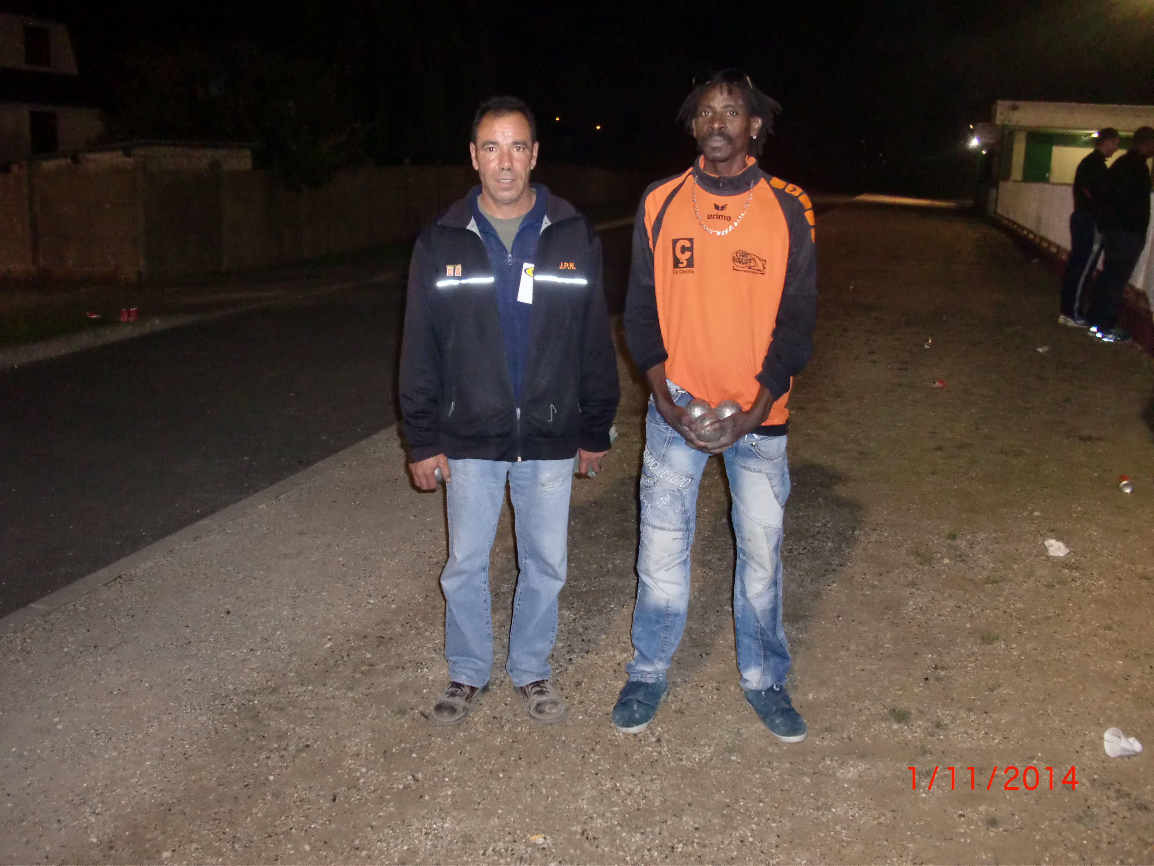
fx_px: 1200
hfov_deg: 51.4
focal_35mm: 36
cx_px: 577
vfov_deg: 39.7
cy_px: 433
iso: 400
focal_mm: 6.3
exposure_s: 1/60
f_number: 2.8
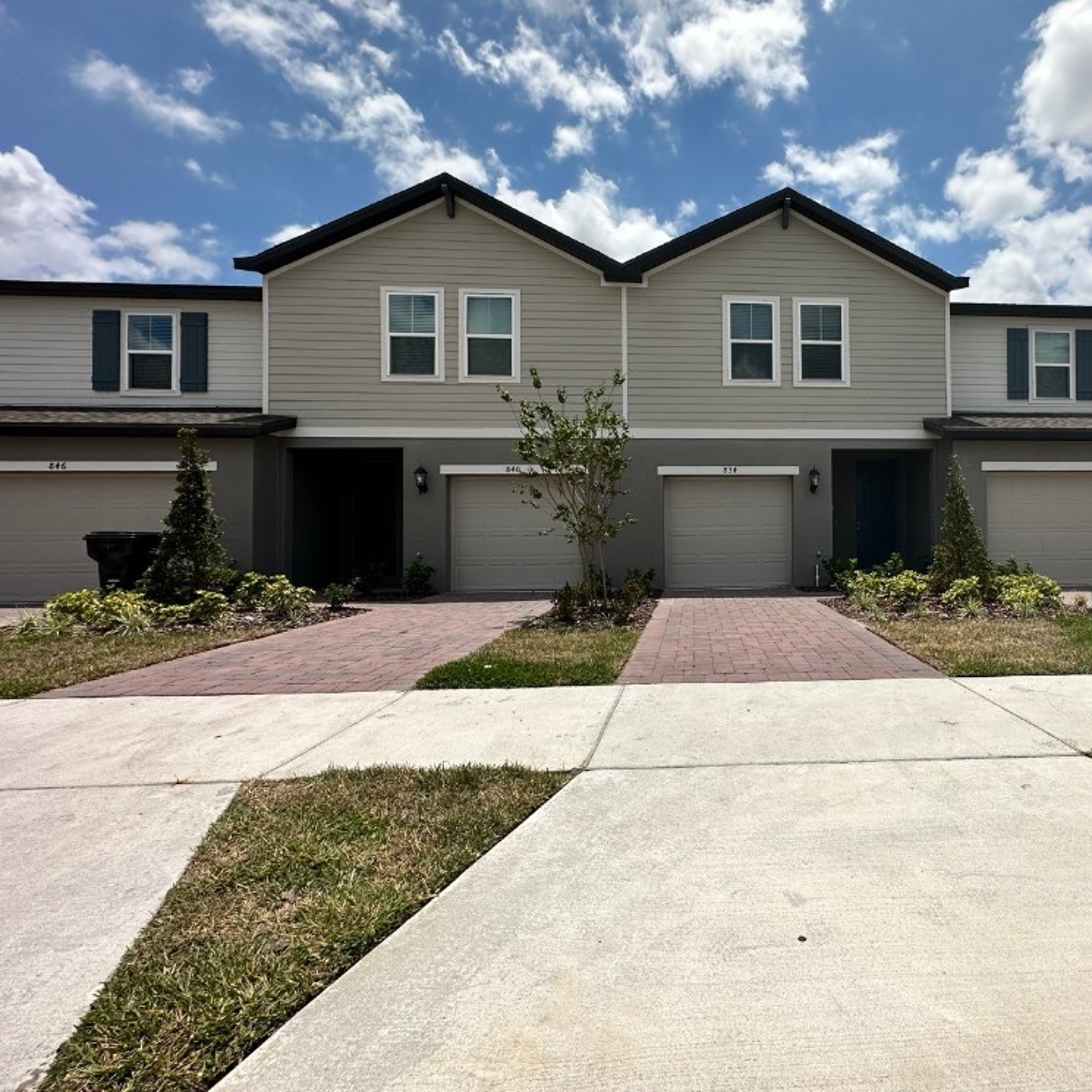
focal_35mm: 17
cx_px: 743
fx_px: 607
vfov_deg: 83.9
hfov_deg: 80.7
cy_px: 531
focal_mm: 2.22
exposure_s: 1/4292
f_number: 2.2
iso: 50
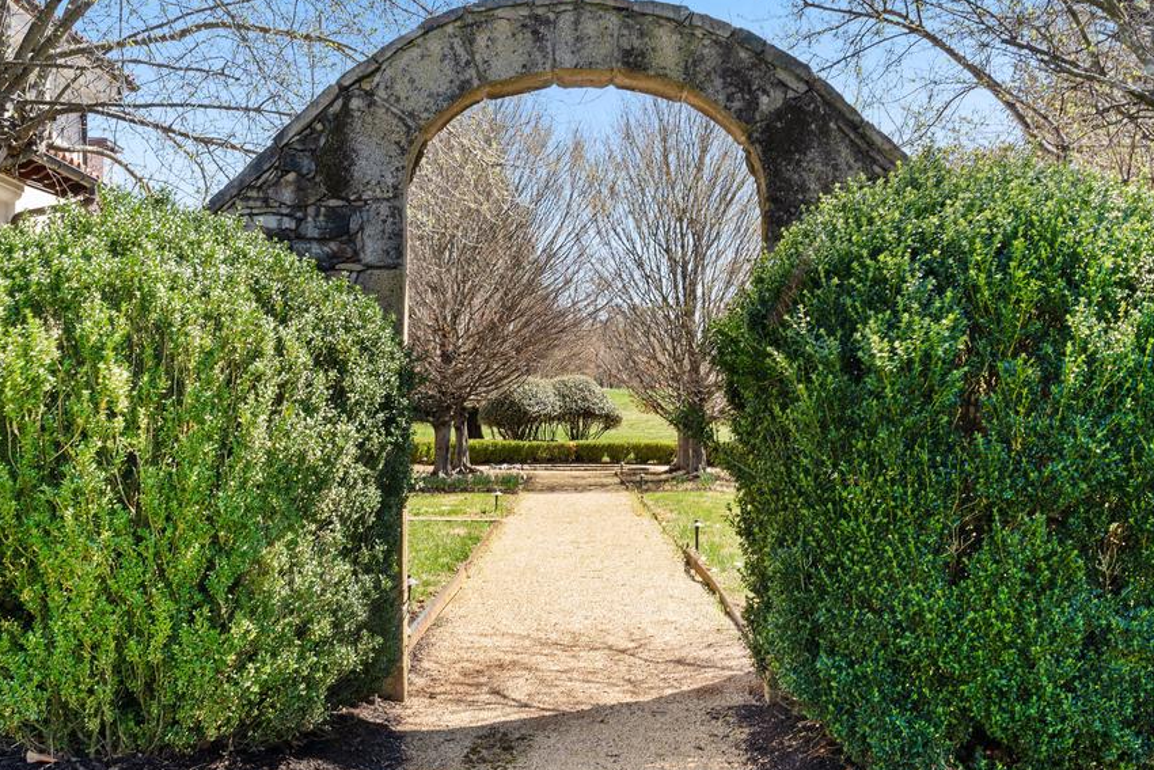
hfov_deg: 41.9
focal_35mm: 47
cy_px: 445
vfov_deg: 28.6
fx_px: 1507
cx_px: 580
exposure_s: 1/50
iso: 250
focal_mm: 39
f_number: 14
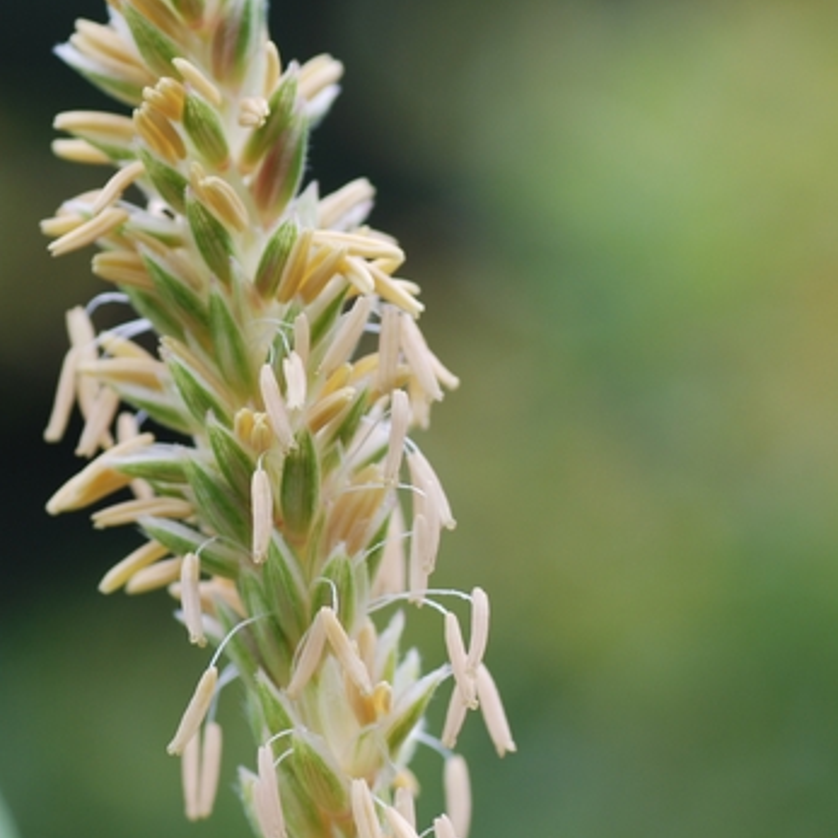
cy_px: 454
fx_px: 7258
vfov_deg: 6.6
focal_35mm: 265
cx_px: 283
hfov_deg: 6.6
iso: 100
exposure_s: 1/80
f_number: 6.3
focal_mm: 90
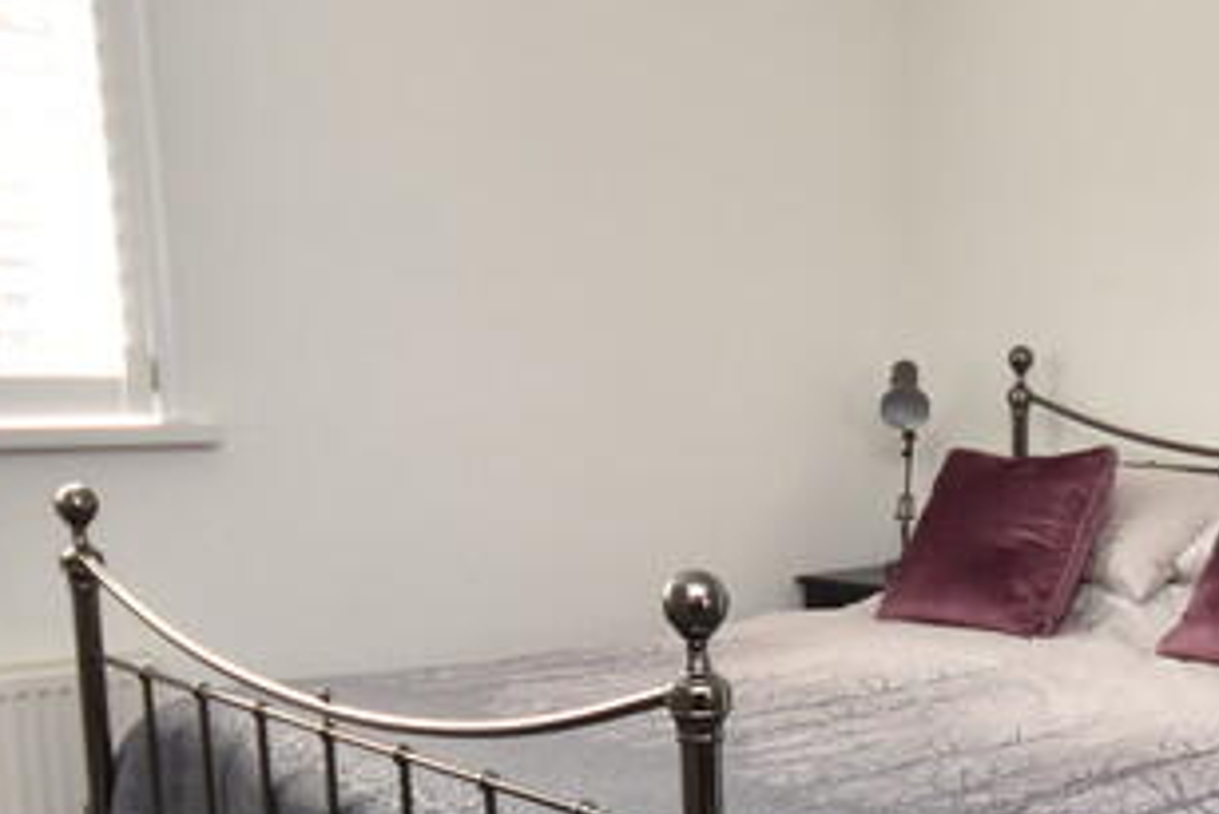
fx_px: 1694
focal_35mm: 50
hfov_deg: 37.7
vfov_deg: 26.3
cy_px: 701
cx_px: 1028
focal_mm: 10
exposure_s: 1/60
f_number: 4
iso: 360
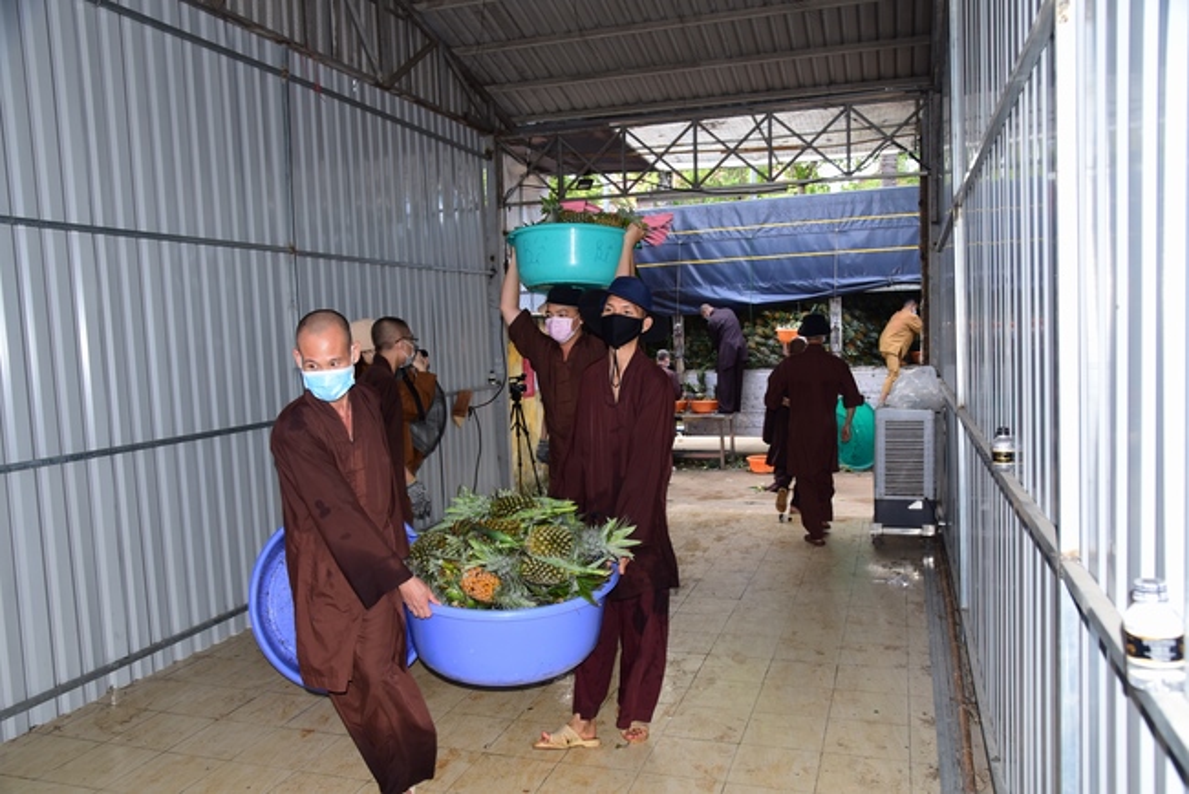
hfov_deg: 65.4
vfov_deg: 46.4
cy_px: 397
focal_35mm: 28
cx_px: 594
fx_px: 925
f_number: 6.3
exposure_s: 1/100
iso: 500
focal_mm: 28
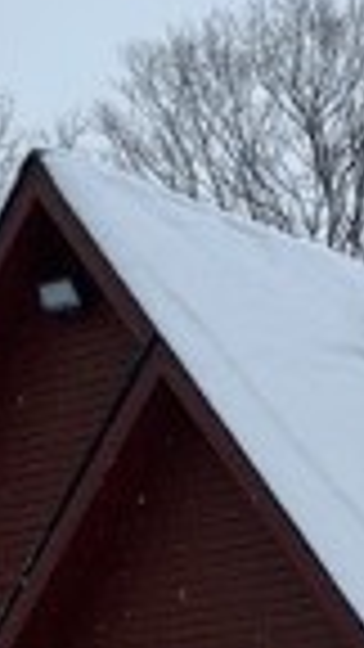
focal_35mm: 151
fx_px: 2591
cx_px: 634
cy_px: 936
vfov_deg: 13.5
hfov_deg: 7.8
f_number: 1.6
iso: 50
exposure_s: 1/1186
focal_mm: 5.1
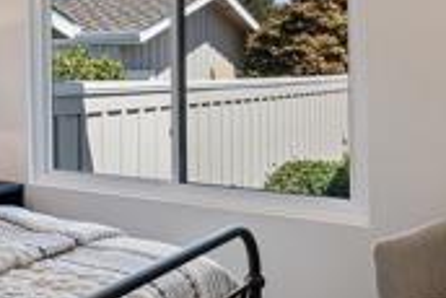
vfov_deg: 25.7
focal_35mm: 52
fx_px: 645
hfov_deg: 35.7
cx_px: 36
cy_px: 74
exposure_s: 1/20
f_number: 11
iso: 320
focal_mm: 14
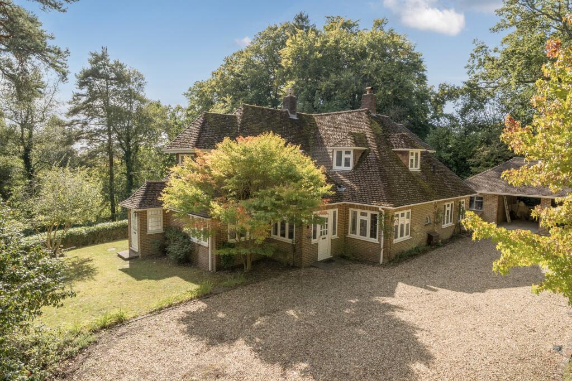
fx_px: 334
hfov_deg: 81.2
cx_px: 286
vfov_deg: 59.5
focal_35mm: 21
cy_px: 190
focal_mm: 14
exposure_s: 1/400
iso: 400
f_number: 8
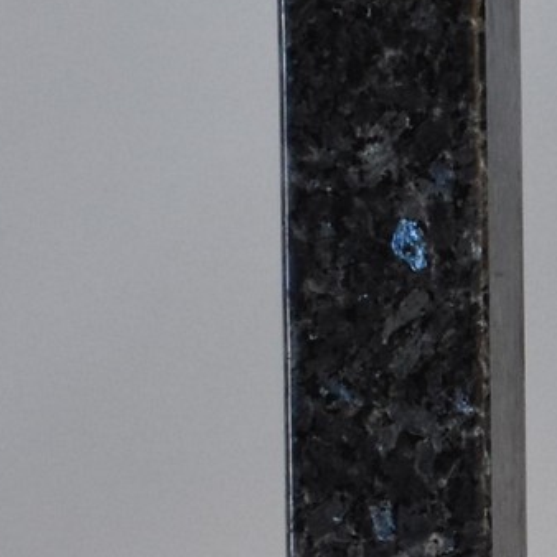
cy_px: 649
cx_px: 1083
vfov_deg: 5.6
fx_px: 5643
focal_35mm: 310
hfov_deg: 5.5
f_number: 4.2
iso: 450
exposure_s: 1/60
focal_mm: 38
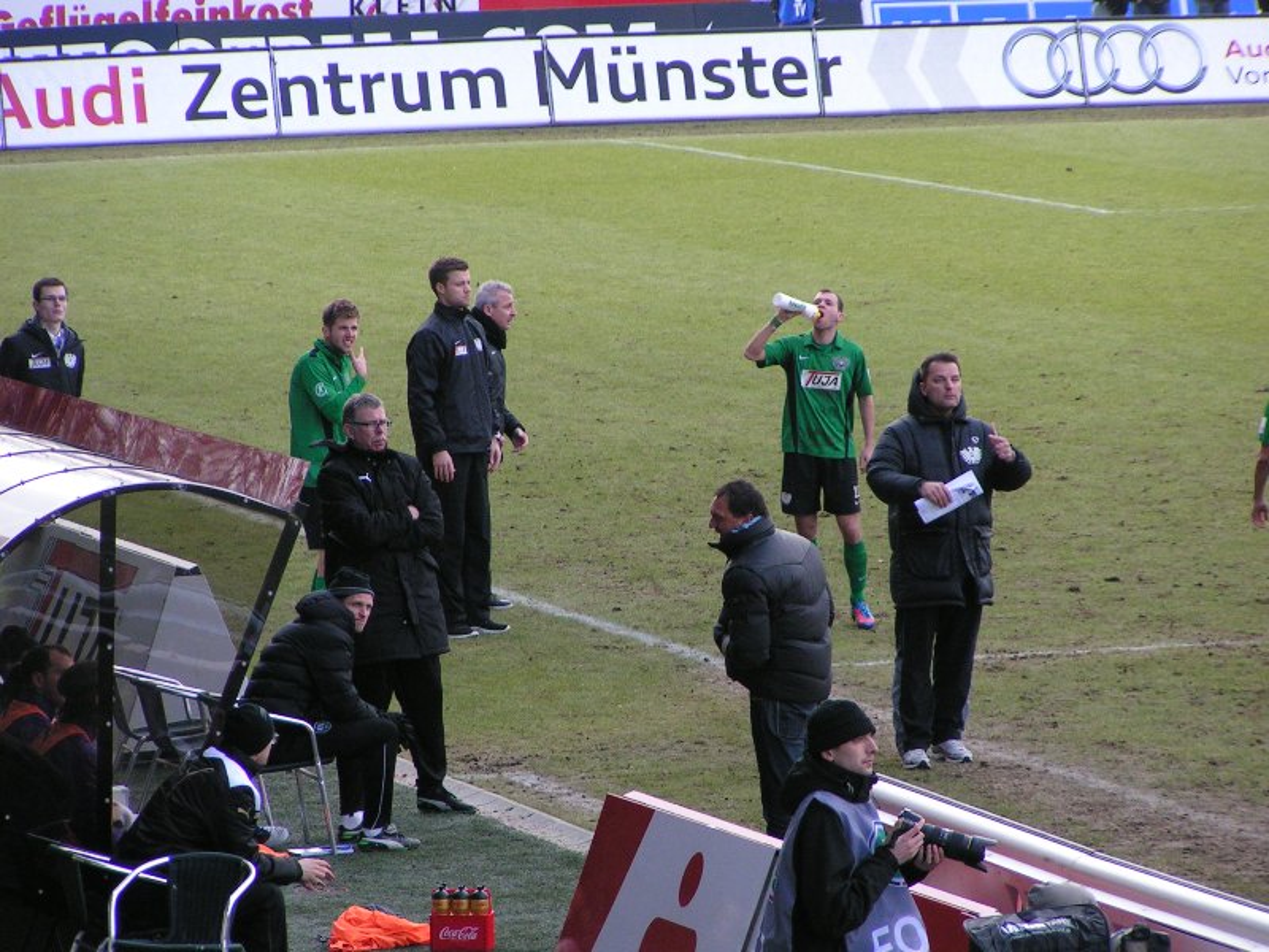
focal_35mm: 283
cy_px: 476
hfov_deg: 7.0
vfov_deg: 5.3
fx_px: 10375
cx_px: 634
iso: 125
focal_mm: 43.3
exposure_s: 1/400
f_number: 3.5
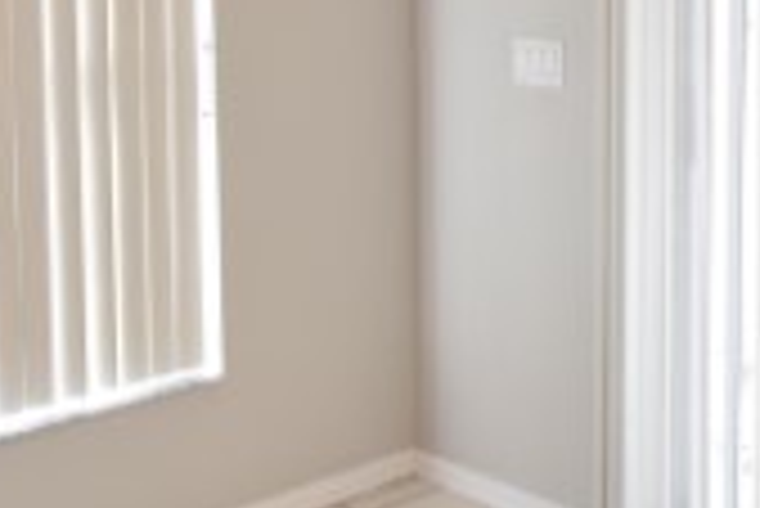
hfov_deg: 30.9
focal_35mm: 64
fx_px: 1352
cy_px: 13
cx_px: 562
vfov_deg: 20.7
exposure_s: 1/125
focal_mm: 10
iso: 800
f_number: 3.5
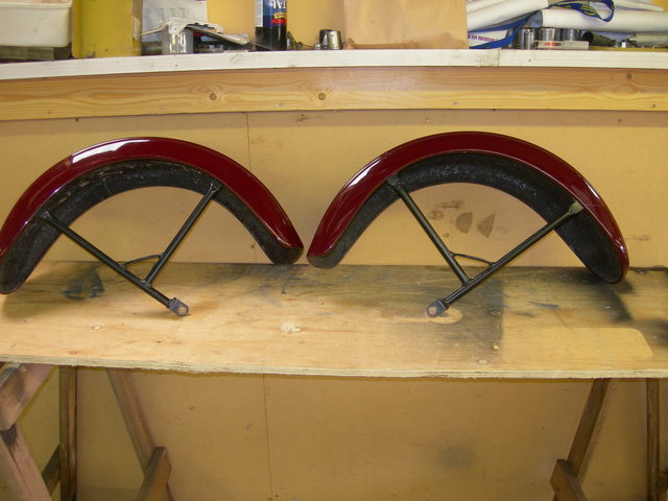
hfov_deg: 49.0
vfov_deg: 37.7
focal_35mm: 38
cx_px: 334
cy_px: 250
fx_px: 733
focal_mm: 7.8
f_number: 2.8
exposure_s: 1/27.8
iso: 196
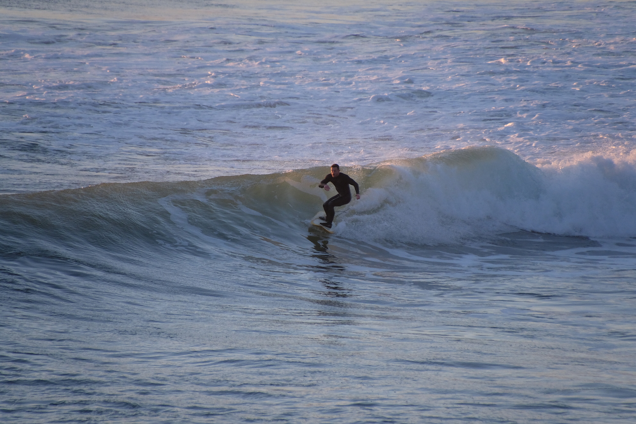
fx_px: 10600
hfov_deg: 3.4
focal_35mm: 600
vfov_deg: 2.3
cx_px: 318
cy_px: 212
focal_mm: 400
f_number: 6.3
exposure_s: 1/1000
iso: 1250
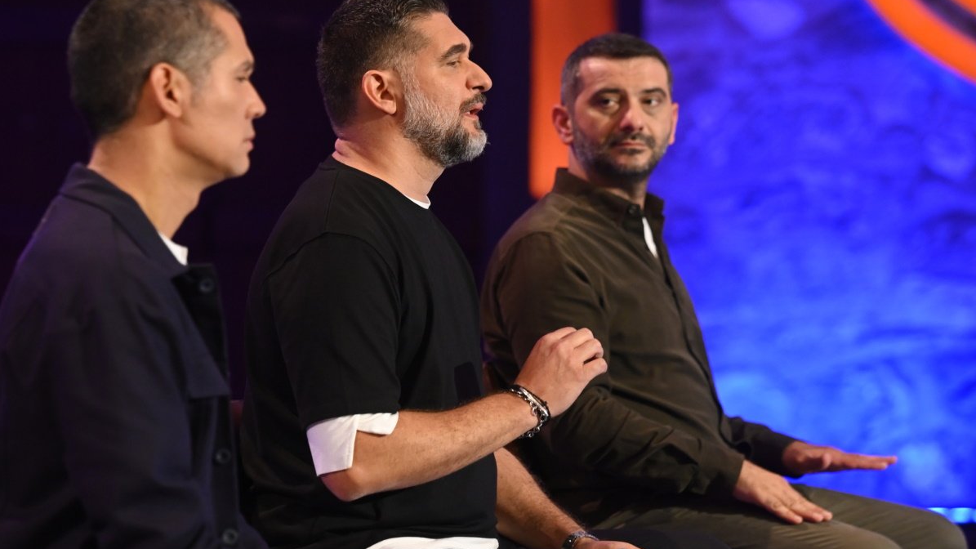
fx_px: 3675
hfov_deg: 15.1
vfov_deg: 8.5
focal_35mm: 142
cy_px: 283
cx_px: 487
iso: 2500
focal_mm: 135
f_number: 3.2
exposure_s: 1/200
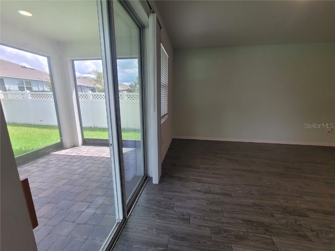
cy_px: 126
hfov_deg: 106.2
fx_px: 126
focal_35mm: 13
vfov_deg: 89.9
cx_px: 168
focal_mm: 2.2
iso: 64
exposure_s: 1/120
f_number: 2.2
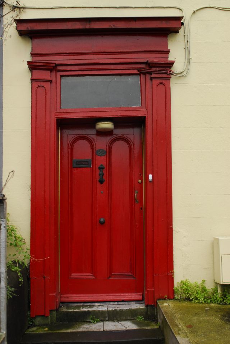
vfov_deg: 53.1
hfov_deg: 37.0
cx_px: 115
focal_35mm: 36
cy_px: 172
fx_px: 344
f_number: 3.5
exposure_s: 1/125
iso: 400
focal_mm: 24
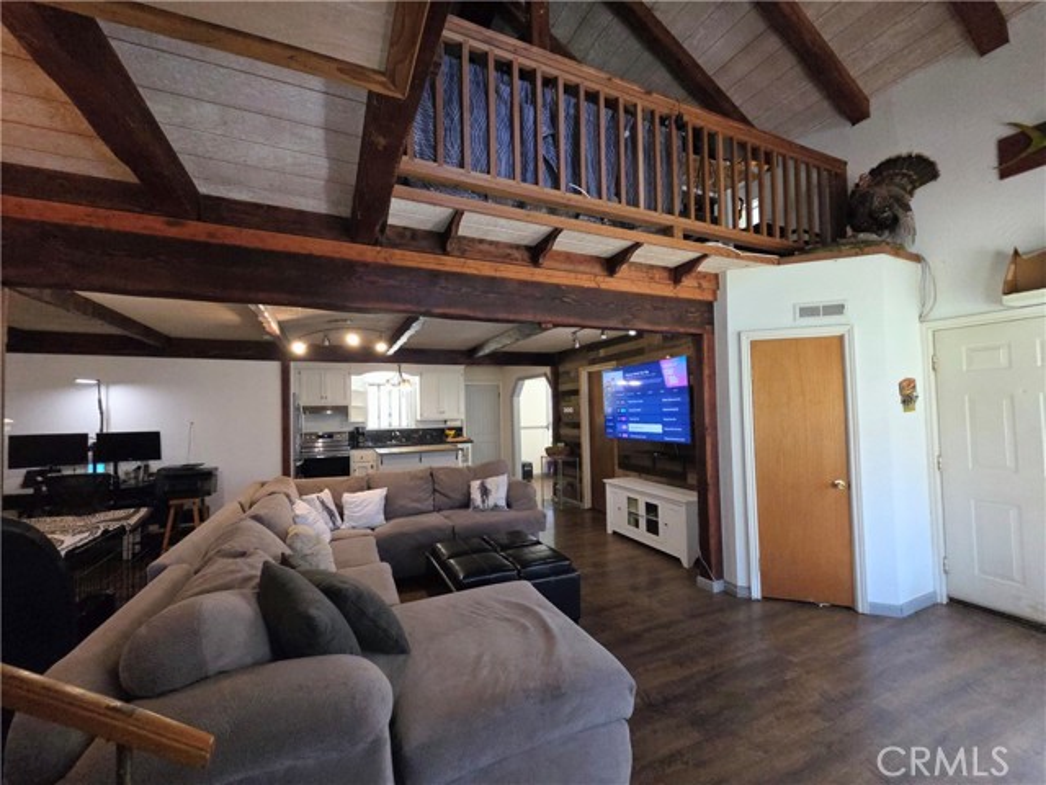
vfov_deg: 89.9
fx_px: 393
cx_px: 523
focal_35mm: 13
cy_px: 392
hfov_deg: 106.2
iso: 320
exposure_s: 1/60
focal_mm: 2.2
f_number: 2.2
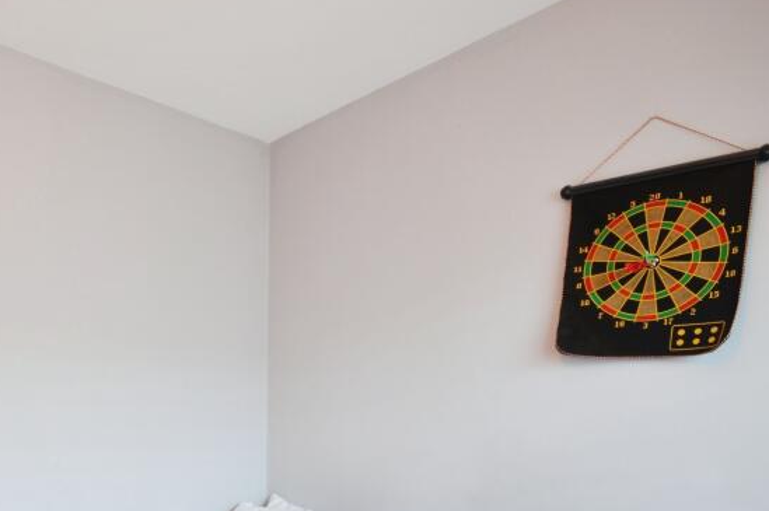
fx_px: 598
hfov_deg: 60.0
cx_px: 147
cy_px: 440
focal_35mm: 28
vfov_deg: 43.1
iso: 100
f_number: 9
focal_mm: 10
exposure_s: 1/1.3
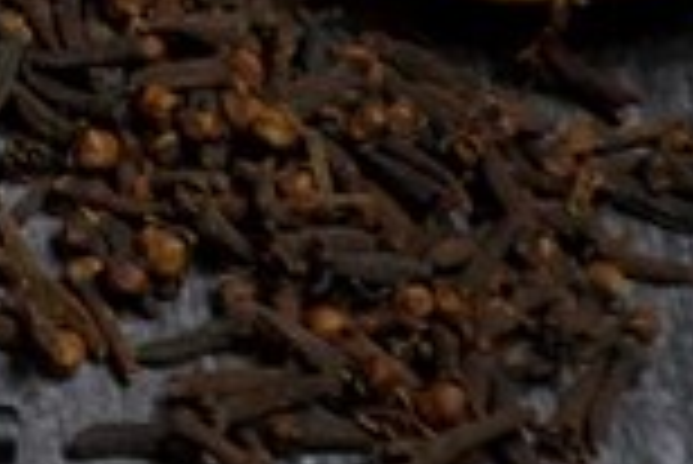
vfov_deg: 3.9
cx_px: -1202
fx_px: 6744
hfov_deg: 5.6
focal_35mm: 350
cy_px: -484
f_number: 5
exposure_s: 1/125
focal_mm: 36
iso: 1000
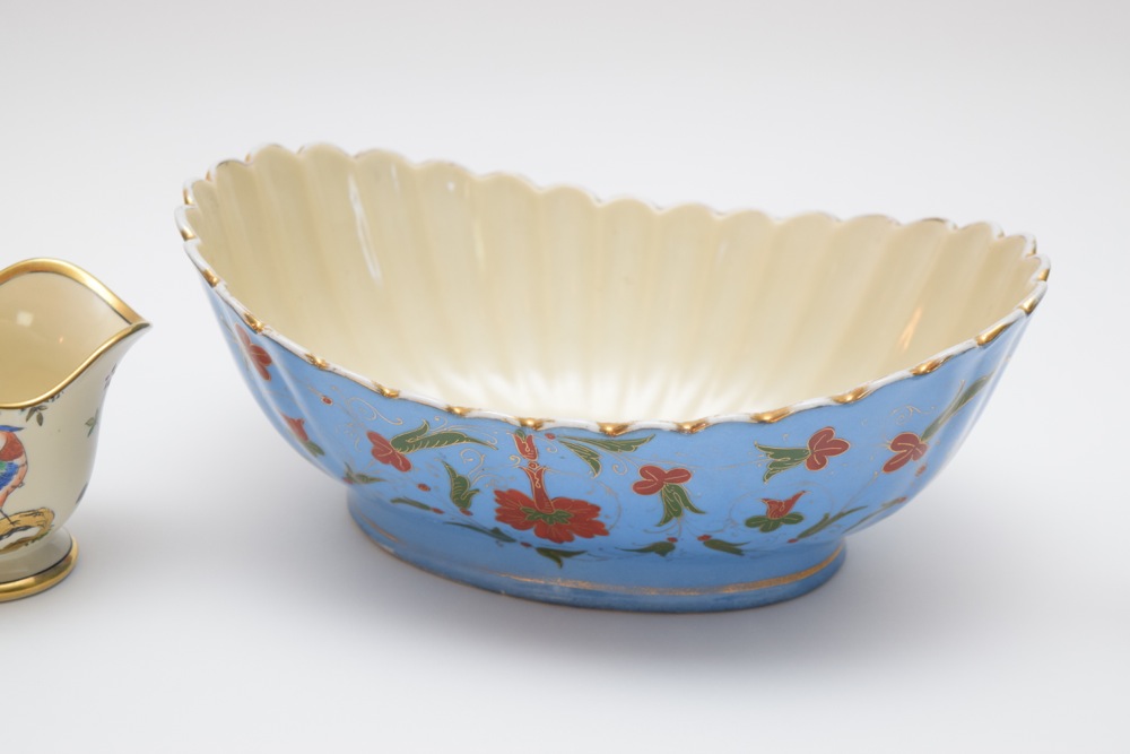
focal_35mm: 82
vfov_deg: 16.6
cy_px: 377
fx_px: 2590
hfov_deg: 24.6
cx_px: 565
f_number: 5.6
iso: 800
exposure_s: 1/80
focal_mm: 55
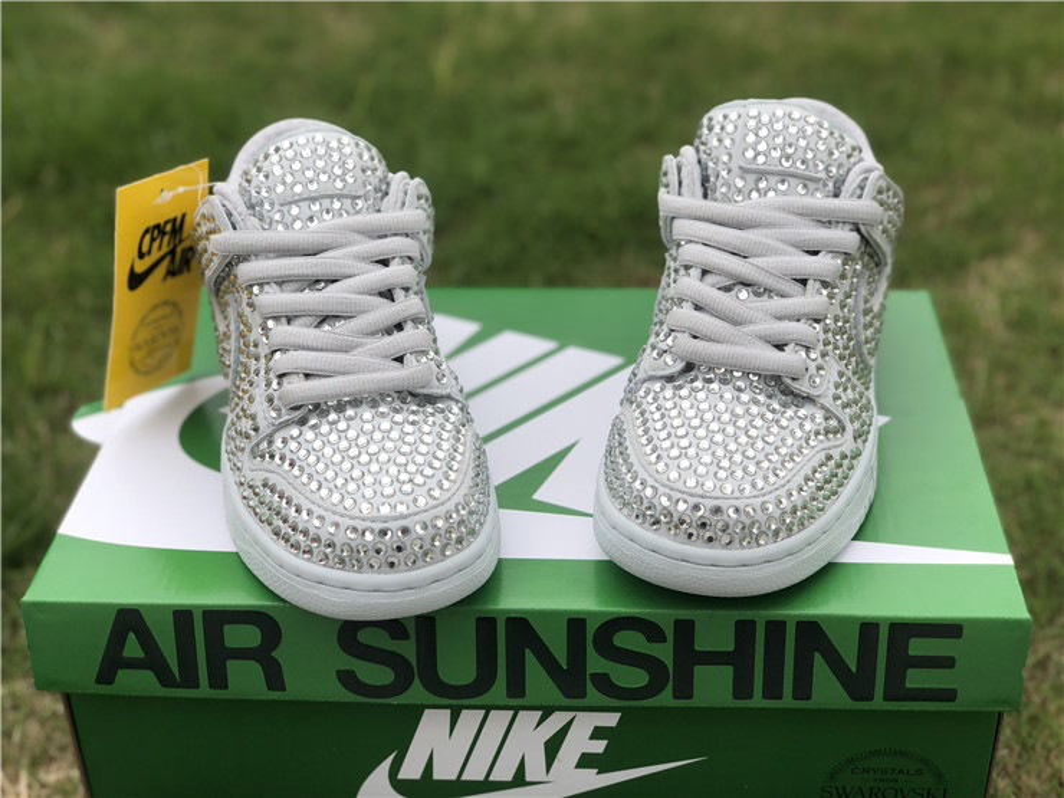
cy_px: 399
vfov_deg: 28.0
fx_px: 1598
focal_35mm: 52
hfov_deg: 36.8
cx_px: 532
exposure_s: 1/516
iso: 16
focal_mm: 6
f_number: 2.4
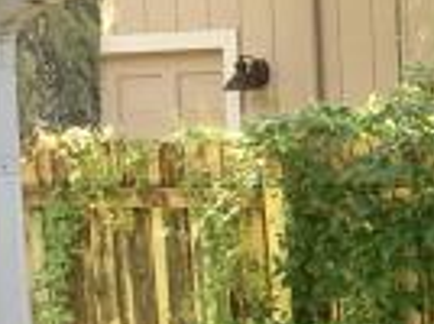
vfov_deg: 6.5
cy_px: 632
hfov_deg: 8.7
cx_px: 706
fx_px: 2778
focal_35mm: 222
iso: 25
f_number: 2.2
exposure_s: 1/120
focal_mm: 4.15
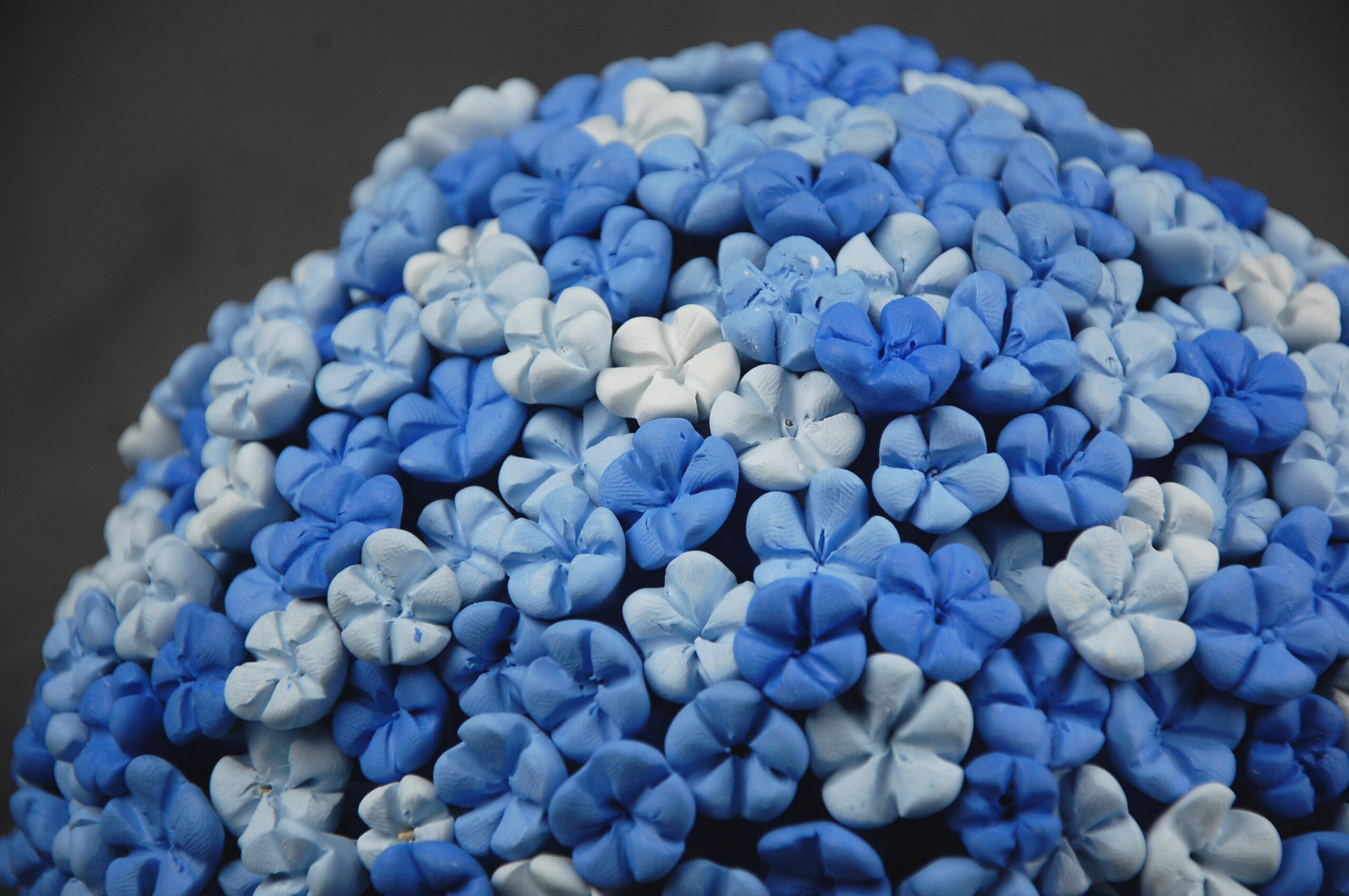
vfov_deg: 8.7
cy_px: 448
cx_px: 674
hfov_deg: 13.1
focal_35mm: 158
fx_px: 5896
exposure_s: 1/160
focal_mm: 105
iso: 400
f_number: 5.6
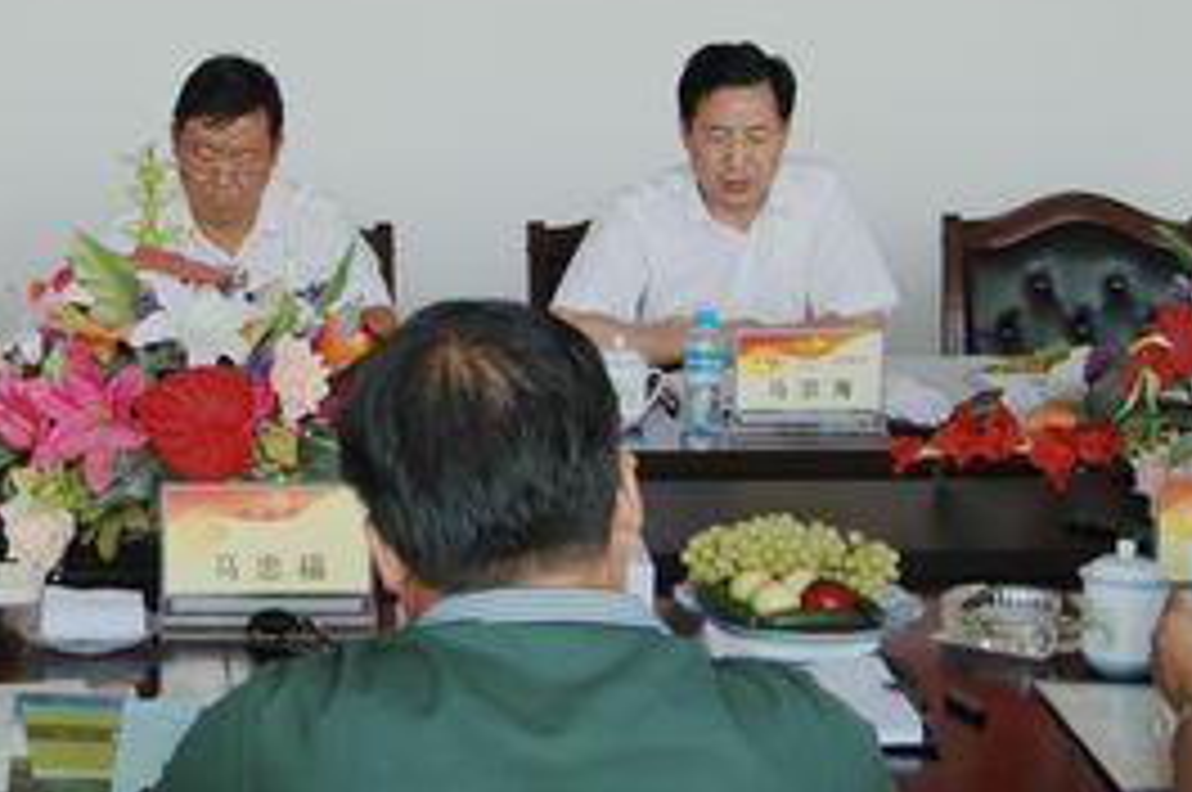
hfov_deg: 28.7
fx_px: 2249
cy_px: 176
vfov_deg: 19.8
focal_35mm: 68
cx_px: 144
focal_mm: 24
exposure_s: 1/80
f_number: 4.5
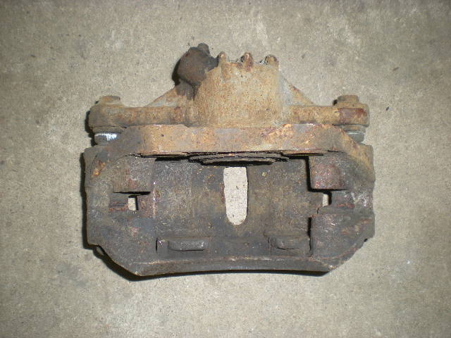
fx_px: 495
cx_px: 226
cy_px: 169
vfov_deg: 37.7
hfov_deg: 49.0
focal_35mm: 38
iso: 79
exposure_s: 1/60
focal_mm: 6.3
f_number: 3.1
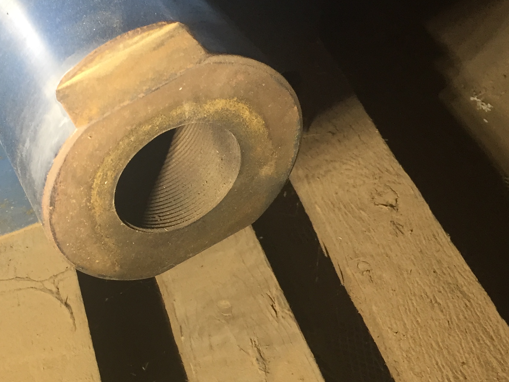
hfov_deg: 31.4
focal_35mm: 60
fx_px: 882
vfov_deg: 24.3
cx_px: 106
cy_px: 145
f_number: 2.2
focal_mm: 4.15
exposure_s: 1/30
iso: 40
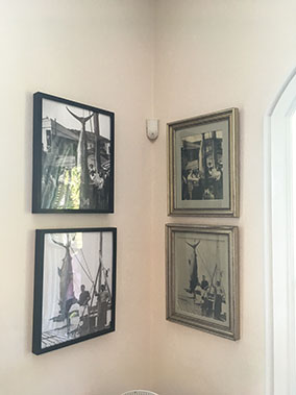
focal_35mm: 29
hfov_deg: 48.2
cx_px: 148
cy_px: 198
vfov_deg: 61.7
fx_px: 331
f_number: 2.2
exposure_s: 1/30
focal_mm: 4.15
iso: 32
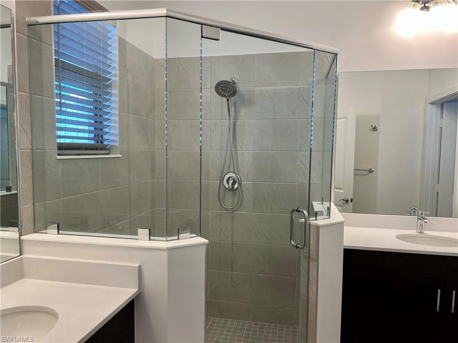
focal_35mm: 26
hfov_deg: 67.3
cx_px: 229
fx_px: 344
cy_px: 172
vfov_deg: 53.1
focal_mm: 5.7
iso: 64
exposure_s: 1/120
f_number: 1.5
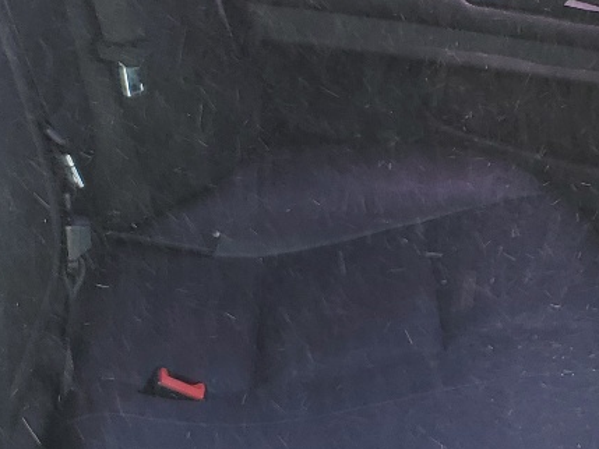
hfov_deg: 19.6
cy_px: 201
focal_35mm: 97
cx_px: 609
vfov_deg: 15.2
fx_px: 1679
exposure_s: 1/154
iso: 50
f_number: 1.5
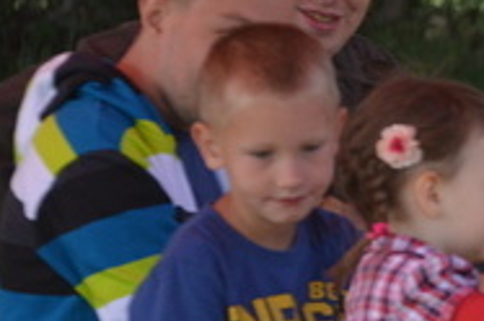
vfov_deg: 1.3
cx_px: 823
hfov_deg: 2.0
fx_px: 14118
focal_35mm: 1052
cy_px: 355
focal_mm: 185
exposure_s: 1/1600
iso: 800
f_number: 5
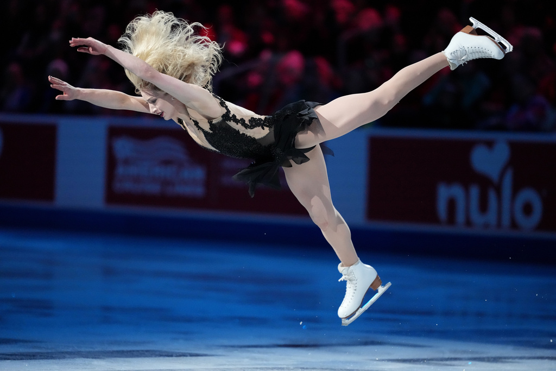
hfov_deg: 6.9
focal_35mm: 300
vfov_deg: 4.6
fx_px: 4634
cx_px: 278
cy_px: 186
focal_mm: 300
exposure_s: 1/2000
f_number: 2.8
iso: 8000
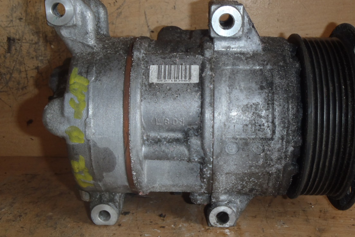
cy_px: 124
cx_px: 190
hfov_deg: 42.7
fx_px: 454
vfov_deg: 29.2
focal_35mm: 46
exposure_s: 1/40
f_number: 4.6
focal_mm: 6.83
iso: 100
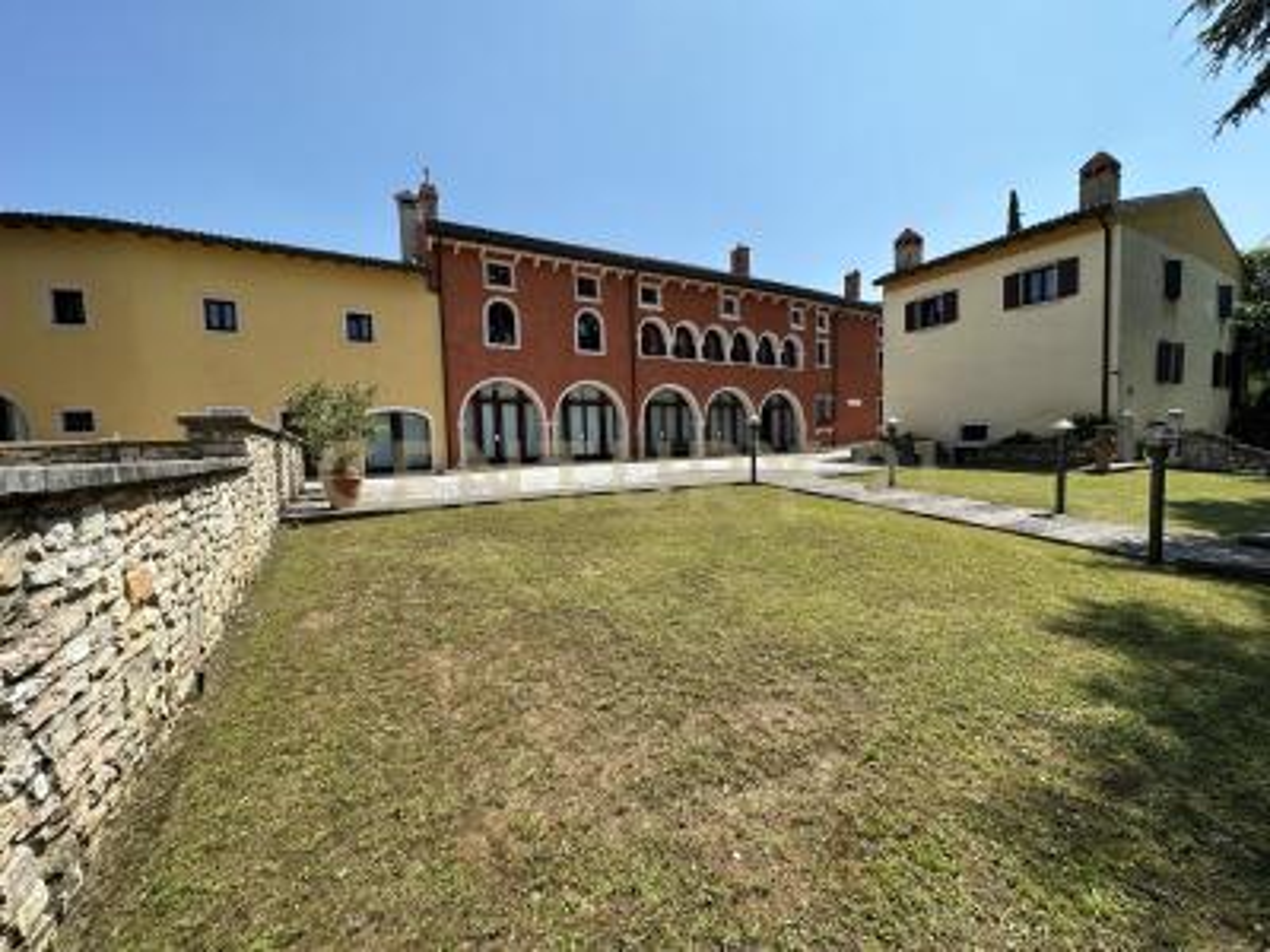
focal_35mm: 14
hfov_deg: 102.1
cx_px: 635
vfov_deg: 85.7
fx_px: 514
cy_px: 476
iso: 50
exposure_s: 1/1453
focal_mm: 2.22
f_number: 2.2
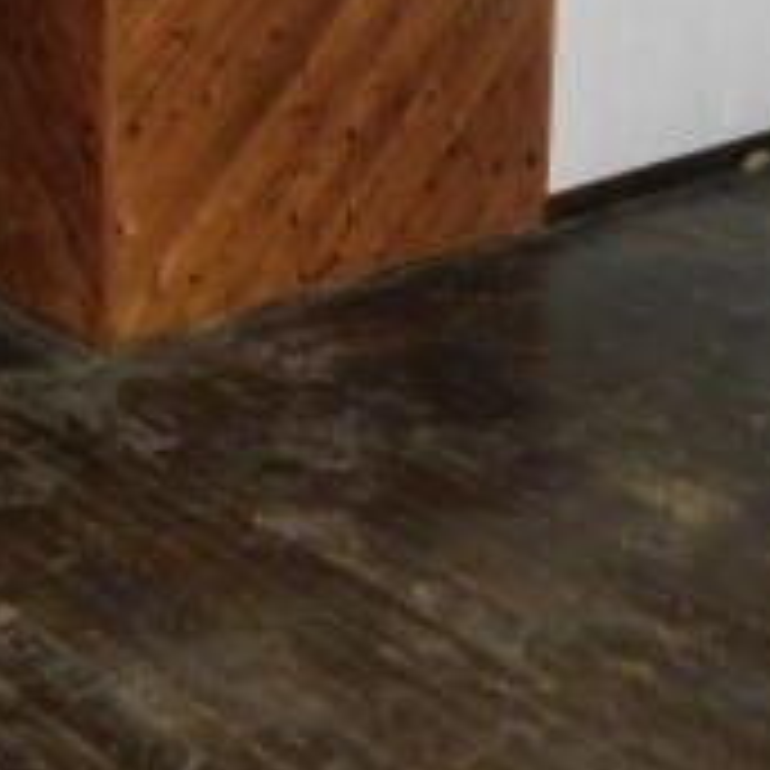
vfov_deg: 21.3
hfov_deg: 22.7
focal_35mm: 76
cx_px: 261
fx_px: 1913
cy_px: -126
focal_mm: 4
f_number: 3
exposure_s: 1/30
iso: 250
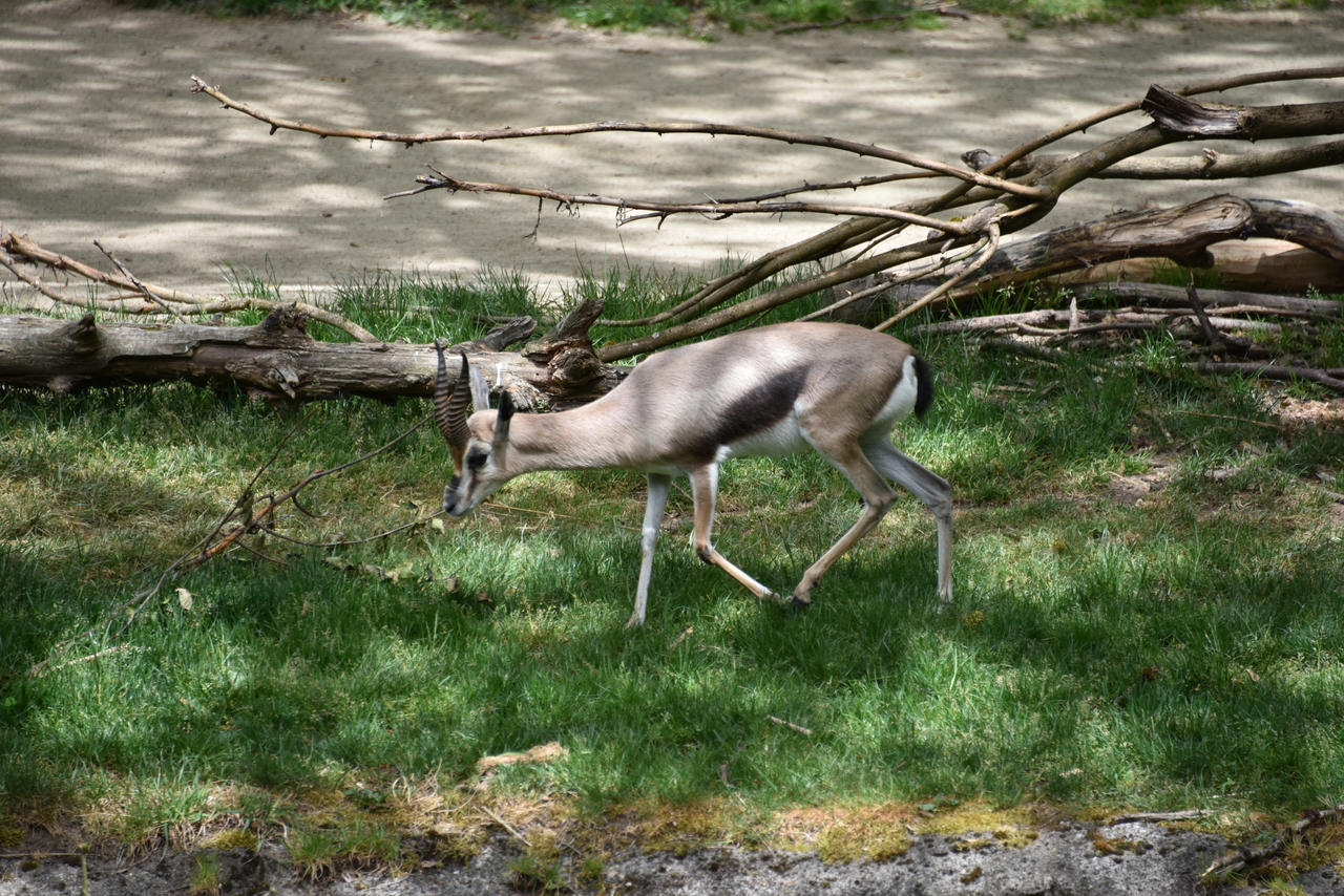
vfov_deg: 4.6
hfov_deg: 6.9
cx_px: 672
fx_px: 11202
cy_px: 448
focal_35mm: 300
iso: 280
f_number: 5.6
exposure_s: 1/640
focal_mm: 300
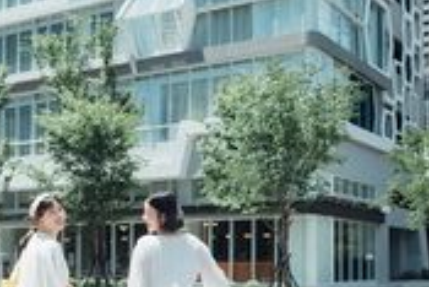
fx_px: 656
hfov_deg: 36.1
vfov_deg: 24.6
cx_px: 262
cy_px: 166
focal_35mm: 55
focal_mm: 24
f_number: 2.8
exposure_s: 1/640
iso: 50
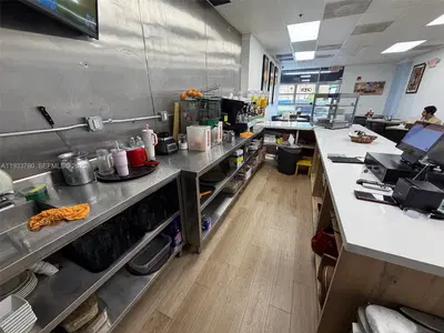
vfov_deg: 85.7
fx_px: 180
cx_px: 222
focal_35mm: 14
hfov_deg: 102.1
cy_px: 166
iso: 160
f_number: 2.2
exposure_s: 1/120
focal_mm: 2.22
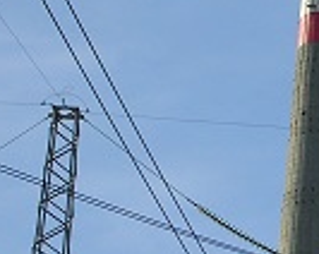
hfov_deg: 8.3
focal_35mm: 229
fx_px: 2159
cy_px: 185
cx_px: 422
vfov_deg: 6.7
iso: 50
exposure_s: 1/497
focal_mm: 11.5
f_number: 3.9
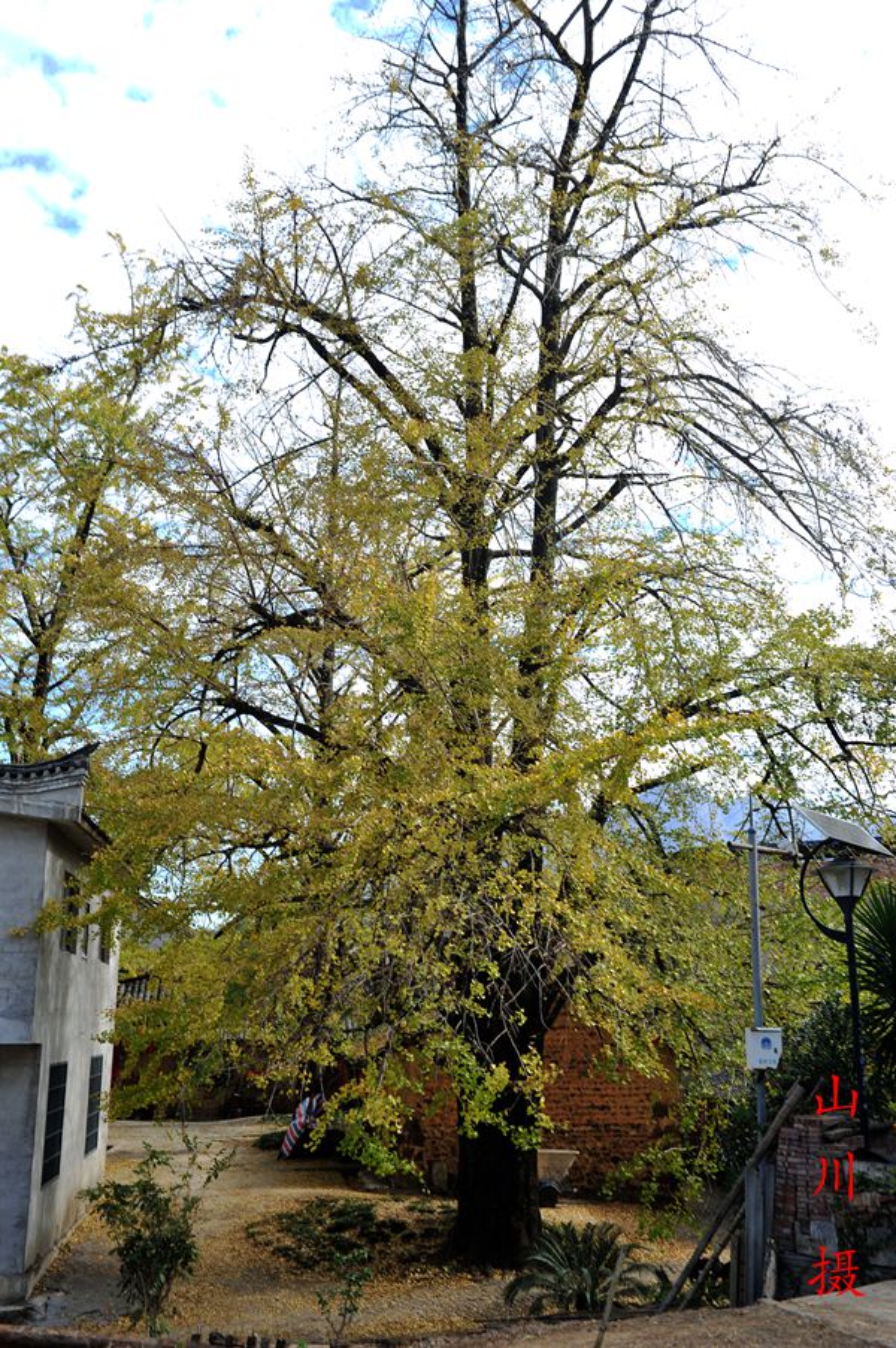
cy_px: 674
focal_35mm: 38
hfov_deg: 35.0
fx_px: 1421
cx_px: 448
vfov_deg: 50.7
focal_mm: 38
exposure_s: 1/125
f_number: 8
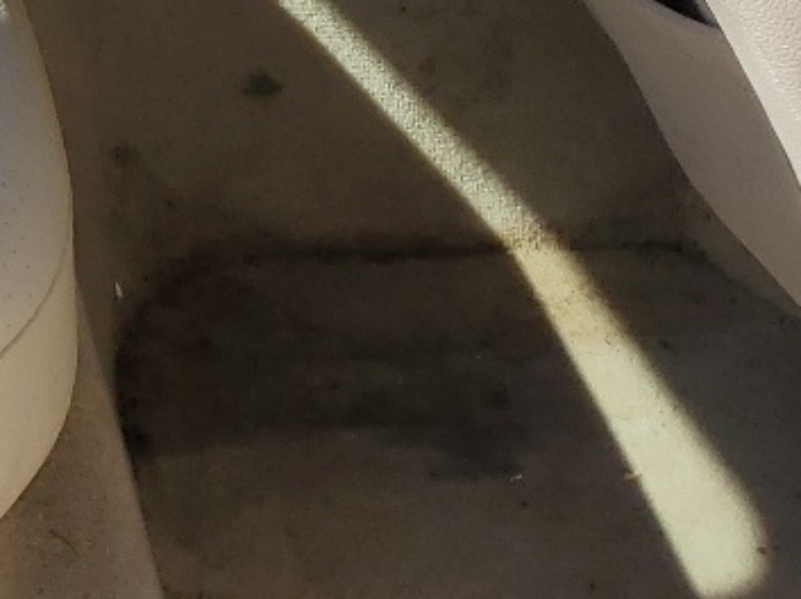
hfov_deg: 15.3
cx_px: -431
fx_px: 2728
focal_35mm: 118
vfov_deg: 11.3
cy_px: -619
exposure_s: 1/2000
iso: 50
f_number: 1.5
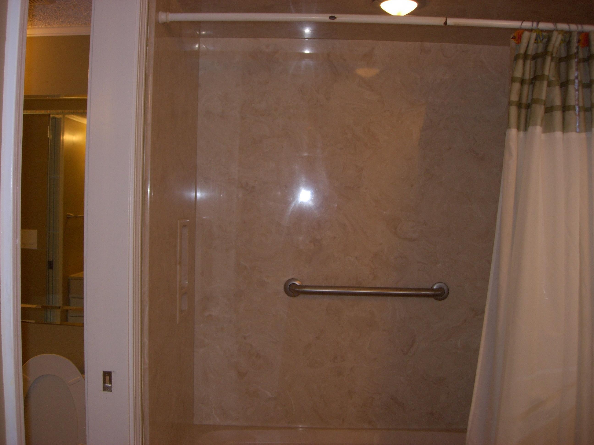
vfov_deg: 37.7
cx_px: 297
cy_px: 222
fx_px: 652
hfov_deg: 49.0
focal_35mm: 38
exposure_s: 1/64
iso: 79
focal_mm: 7.8
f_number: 2.8
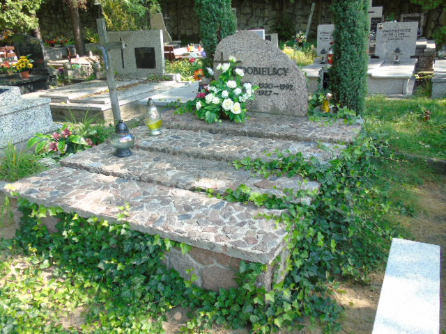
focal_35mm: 29
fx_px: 374
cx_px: 223
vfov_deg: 48.2
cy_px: 167
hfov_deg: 61.7
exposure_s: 1/100
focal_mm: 5.2
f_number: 3.6
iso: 80
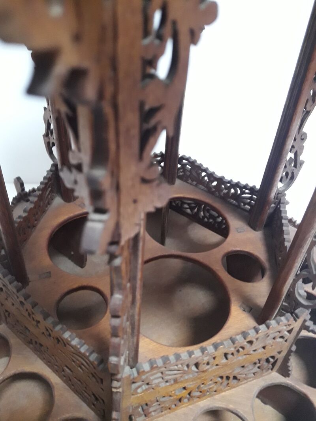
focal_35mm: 28
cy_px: 210
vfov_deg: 63.4
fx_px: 341
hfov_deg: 49.7
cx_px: 158
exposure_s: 1/17
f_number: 1.9
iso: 400
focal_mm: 3.7
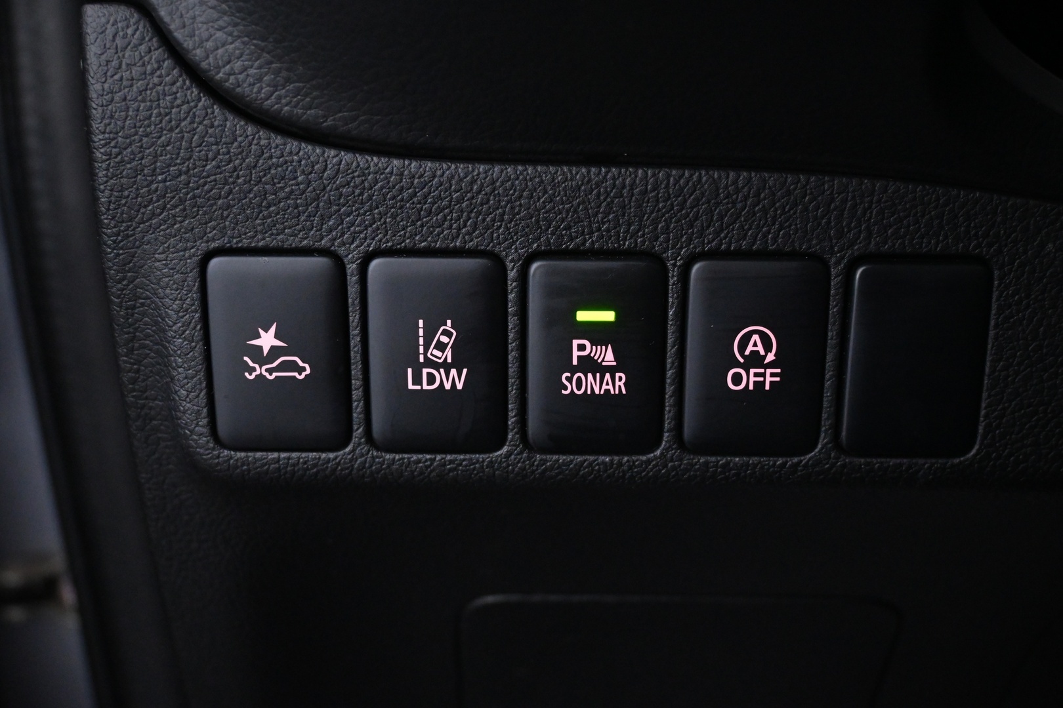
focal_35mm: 41
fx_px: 1218
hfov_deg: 47.2
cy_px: 354
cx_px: 532
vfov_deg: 32.4
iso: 4500
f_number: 4.5
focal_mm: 27.5
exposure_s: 1/40
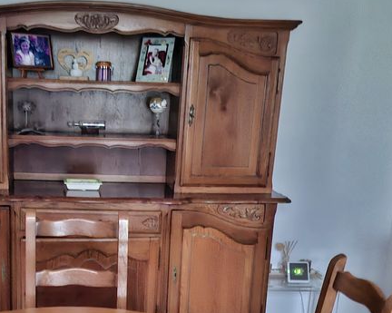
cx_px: 107
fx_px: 603
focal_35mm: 52
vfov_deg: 28.3
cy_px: 265
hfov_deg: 35.4
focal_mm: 5.54
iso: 1250
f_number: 1.8
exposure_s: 1/9
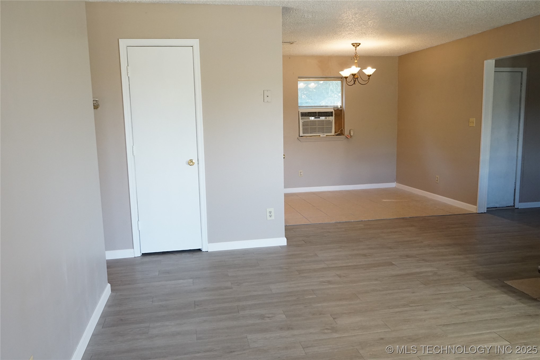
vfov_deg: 46.4
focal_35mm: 28
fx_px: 420
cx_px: 270
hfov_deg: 65.5
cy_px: 180
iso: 3200
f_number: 8
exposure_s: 1/80
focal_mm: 28
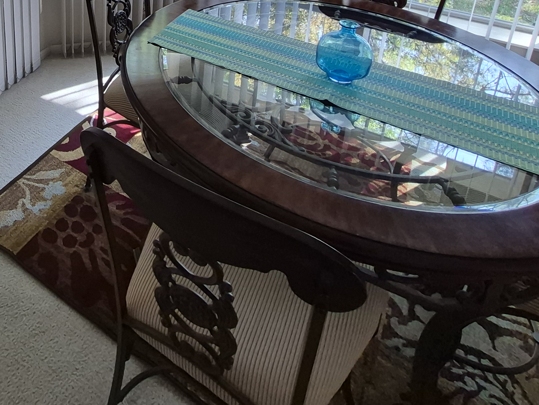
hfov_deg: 53.7
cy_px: -67
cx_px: 95
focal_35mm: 31
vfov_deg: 36.4
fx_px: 483
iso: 80
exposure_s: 1/120
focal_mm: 1.74
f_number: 2.2
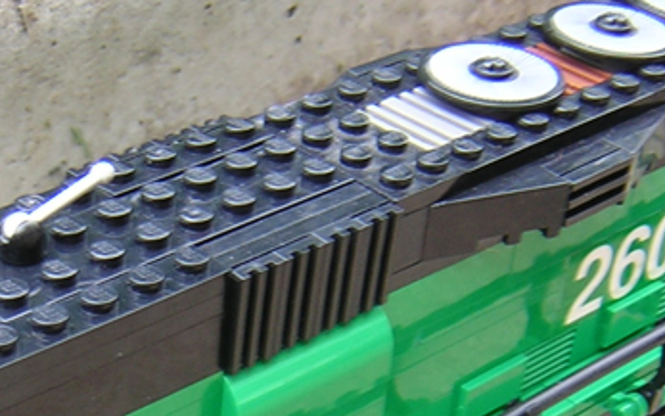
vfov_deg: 14.4
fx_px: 1595
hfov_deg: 23.3
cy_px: 493
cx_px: 161
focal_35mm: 88
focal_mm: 4.7
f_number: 2.6
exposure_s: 1/6.5
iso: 100
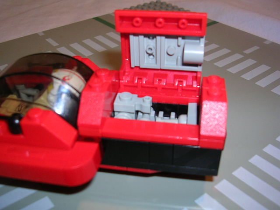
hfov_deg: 49.0
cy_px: 105
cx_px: 140
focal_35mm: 38
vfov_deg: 37.7
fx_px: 307
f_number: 2.8
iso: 50
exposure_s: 1/60.1
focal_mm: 5.8
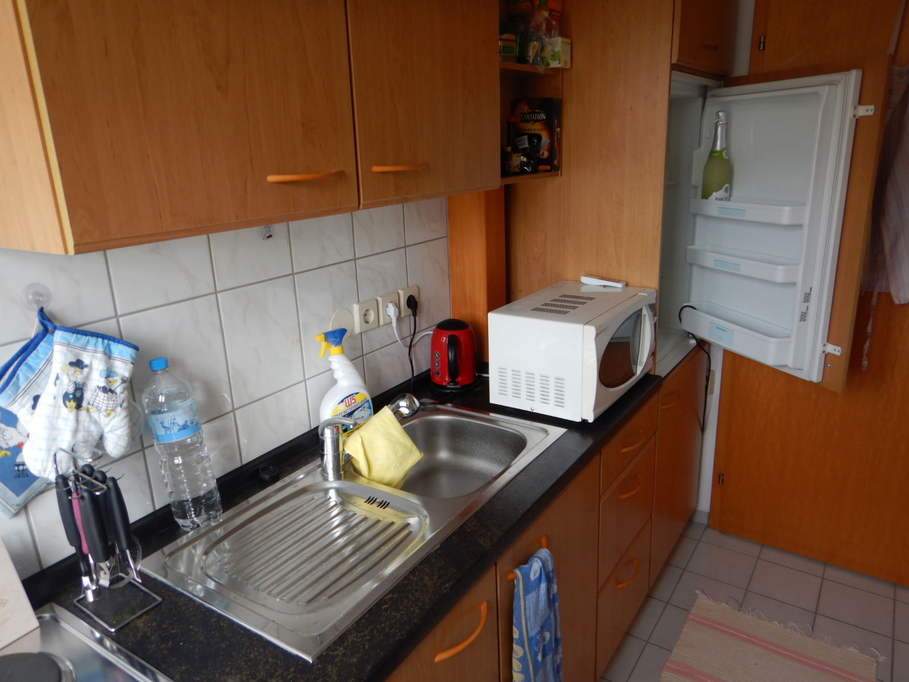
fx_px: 630
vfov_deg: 56.8
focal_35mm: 24
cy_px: 341
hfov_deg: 71.6
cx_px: 454
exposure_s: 1/40
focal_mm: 4.3
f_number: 2.8
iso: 125
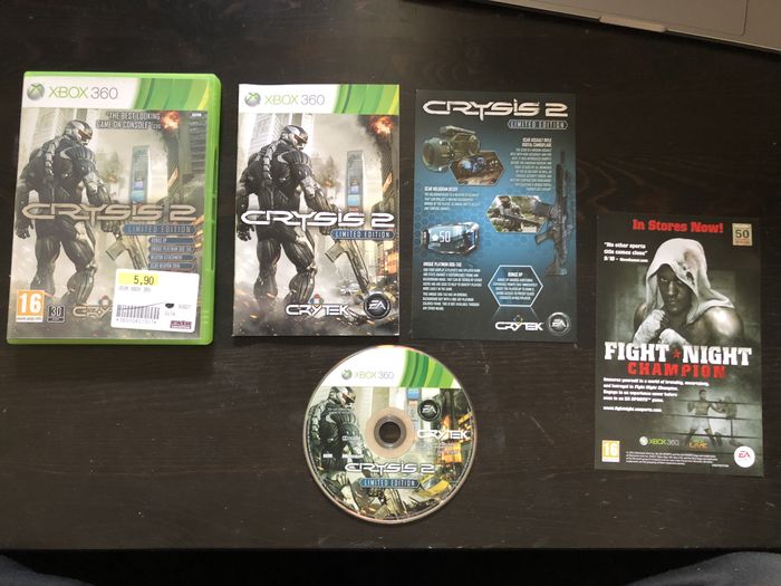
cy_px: 293
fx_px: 632
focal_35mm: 28
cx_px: 390
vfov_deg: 49.7
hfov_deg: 63.4
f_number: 1.8
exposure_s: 1/11
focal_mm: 4
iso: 100
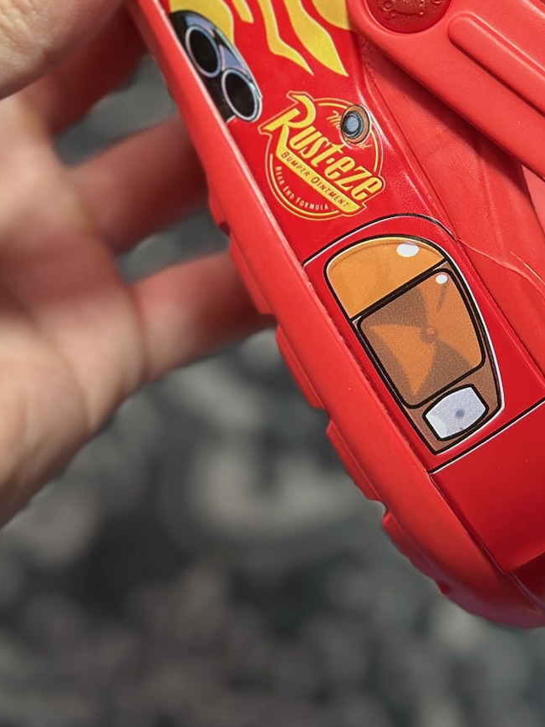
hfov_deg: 13.1
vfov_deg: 16.8
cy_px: -93
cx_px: 382
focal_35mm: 113
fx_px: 2373
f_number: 1.78
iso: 80
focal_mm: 6.86
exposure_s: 1/306
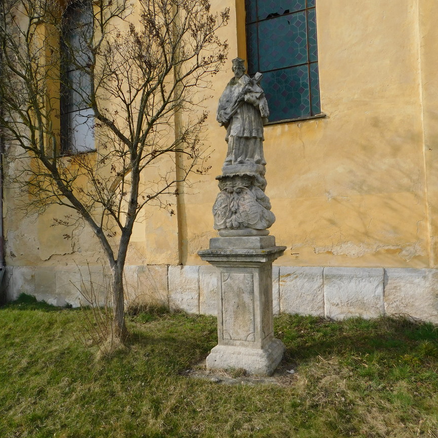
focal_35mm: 28
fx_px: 401
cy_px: 218
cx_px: 224
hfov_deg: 57.3
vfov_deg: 57.3
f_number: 3
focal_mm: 4
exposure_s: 1/1000
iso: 125
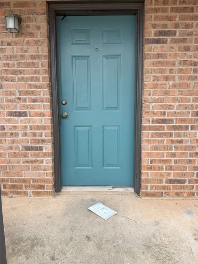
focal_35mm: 24
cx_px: 99
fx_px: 183
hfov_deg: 56.8
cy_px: 132
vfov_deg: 71.6
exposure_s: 1/453
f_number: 1.78
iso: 80
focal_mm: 6.76
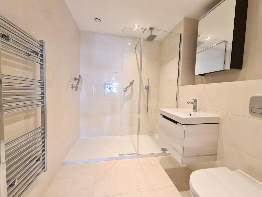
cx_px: 131
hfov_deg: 106.2
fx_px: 98
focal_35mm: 13
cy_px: 98
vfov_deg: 89.9
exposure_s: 1/50
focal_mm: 2.2
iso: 200
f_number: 2.2
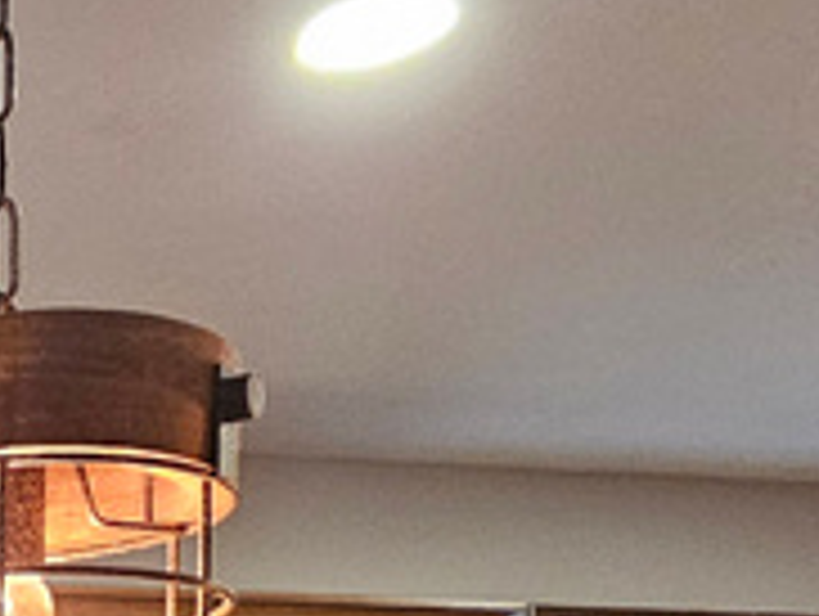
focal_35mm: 73
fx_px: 1729
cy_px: 1030
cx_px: -603
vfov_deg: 17.3
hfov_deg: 20.2
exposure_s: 1/40
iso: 320
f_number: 2.2
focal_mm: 2.2
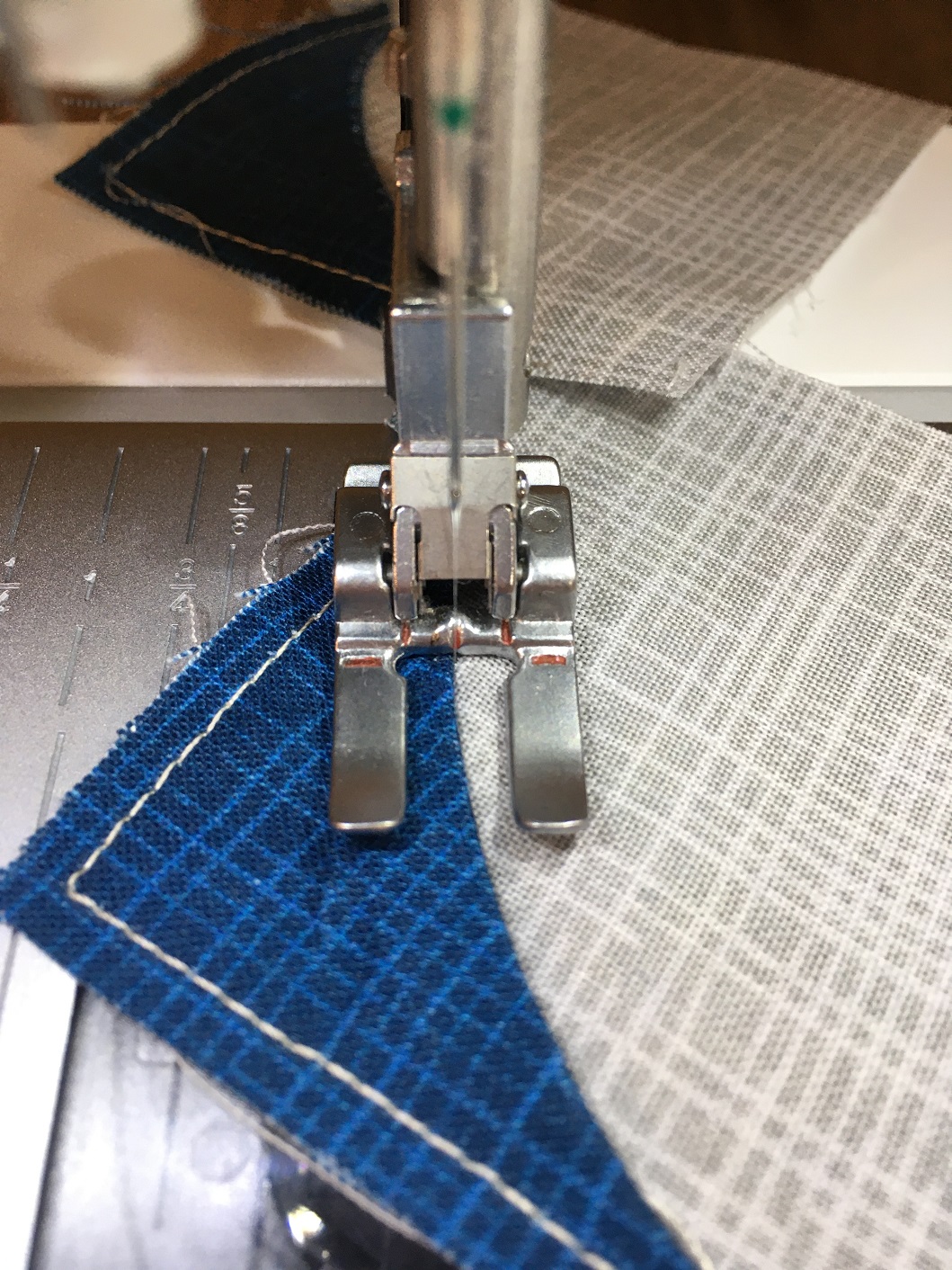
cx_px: 476
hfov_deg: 48.2
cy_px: 635
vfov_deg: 61.7
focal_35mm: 29
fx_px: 1063
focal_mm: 4.15
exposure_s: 1/30
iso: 32
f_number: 2.2
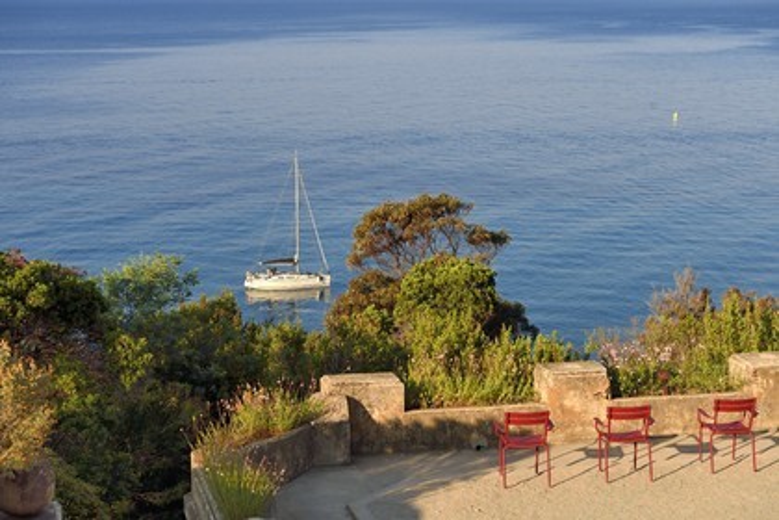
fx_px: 1515
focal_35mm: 70
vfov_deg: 19.5
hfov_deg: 28.8
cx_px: 390
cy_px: 260
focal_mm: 70
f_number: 9
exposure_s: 1/250
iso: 200
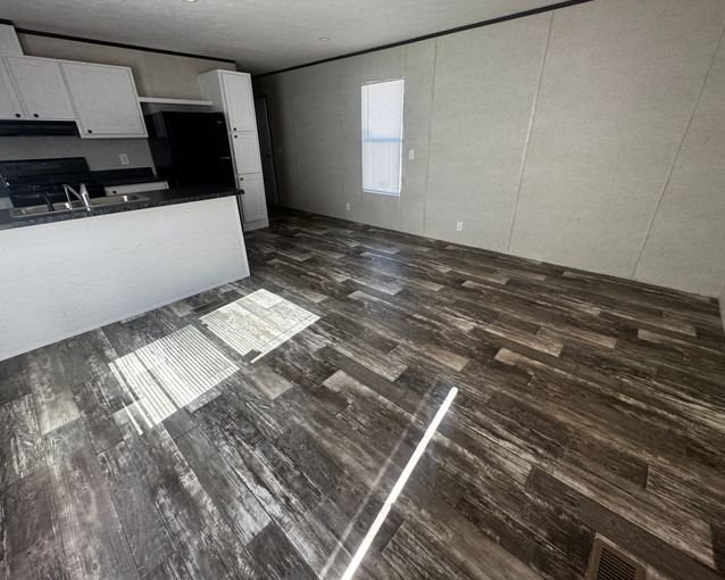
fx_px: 322
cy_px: 283
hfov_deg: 96.8
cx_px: 361
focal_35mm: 15
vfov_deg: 84.0
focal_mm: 2.22
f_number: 2.2
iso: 100
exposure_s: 1/120
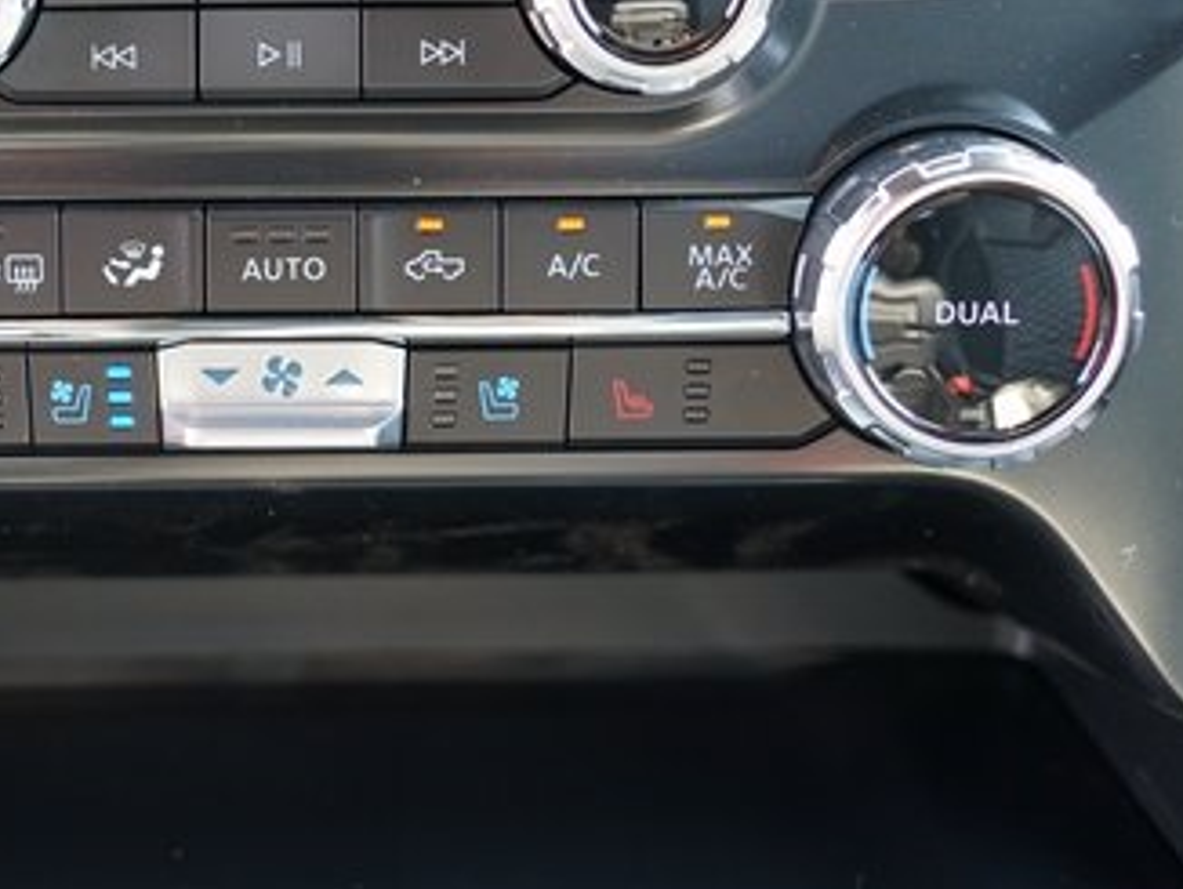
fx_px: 2257
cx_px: 247
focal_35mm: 66
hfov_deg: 28.8
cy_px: 245
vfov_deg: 22.1
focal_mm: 35
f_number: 4
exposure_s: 1/60
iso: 500
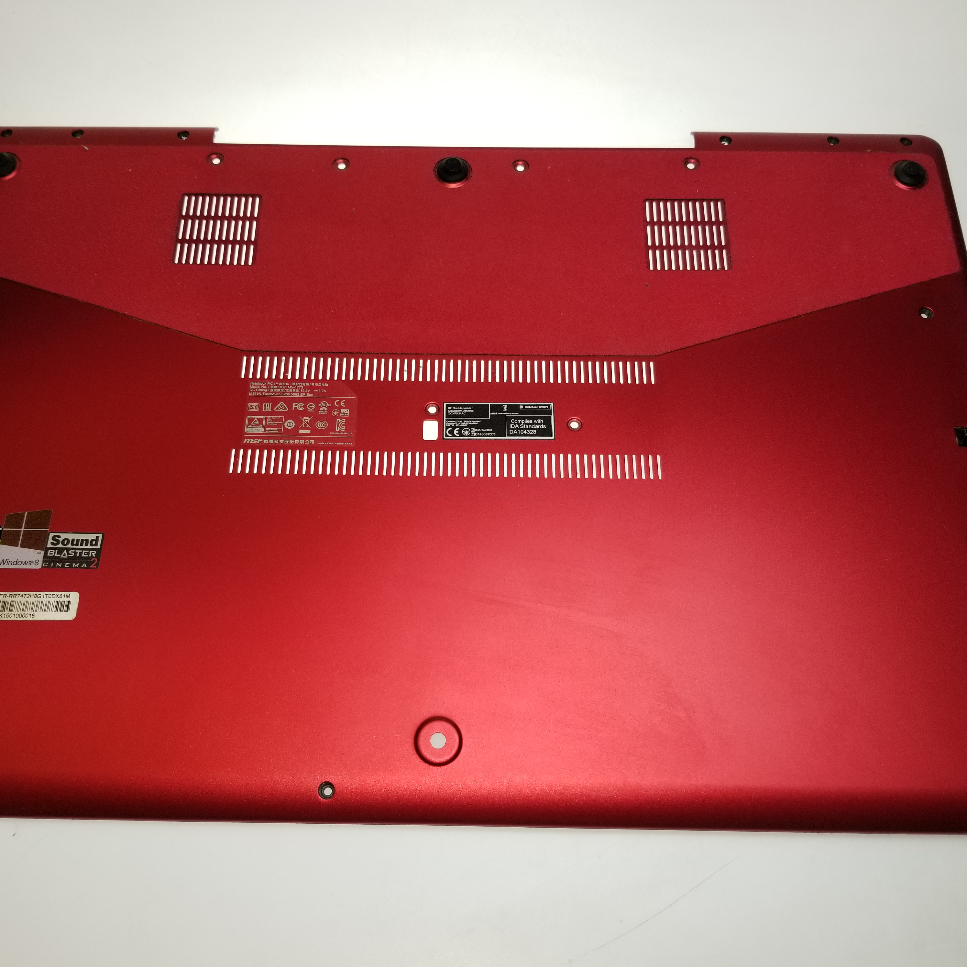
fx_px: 980
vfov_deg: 52.5
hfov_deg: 52.5
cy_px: 483
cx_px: 461
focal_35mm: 31
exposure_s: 1/161
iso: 50
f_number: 1.7
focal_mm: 4.25
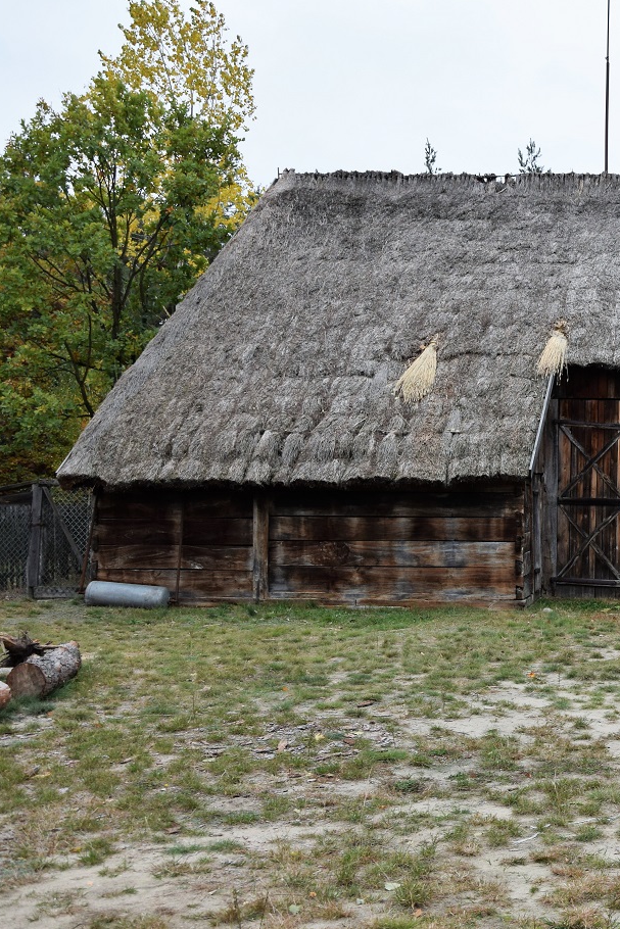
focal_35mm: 48
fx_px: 1233
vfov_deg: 41.3
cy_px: 463
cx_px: 700
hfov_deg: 25.9
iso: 400
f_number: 6.3
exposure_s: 1/160
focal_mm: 21
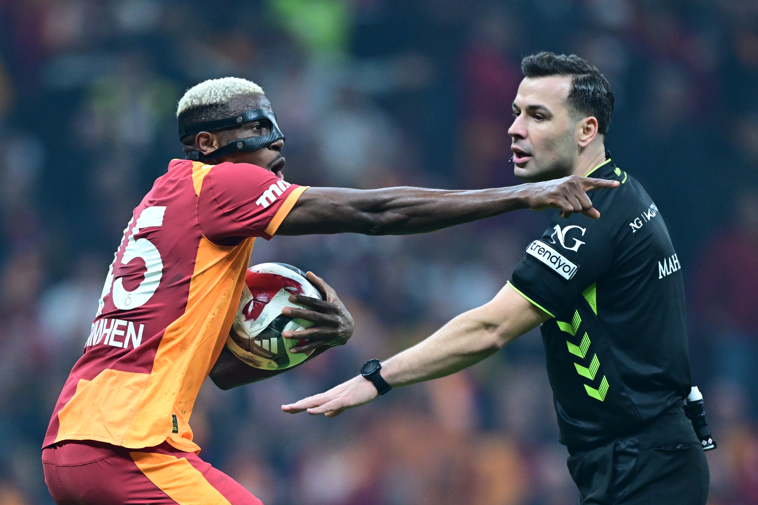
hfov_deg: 5.2
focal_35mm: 400
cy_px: 252
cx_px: 379
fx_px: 8422
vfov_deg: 3.4
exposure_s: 1/1600
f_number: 2.8
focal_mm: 400
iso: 2500
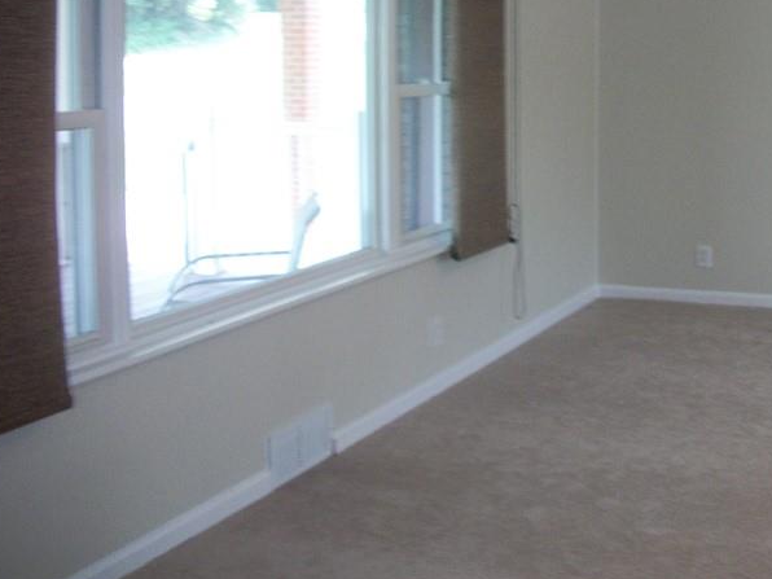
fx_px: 1227
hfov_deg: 33.7
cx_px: 644
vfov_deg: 26.1
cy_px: 117
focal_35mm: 55
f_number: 2.9
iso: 160
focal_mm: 5.7
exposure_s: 1/50
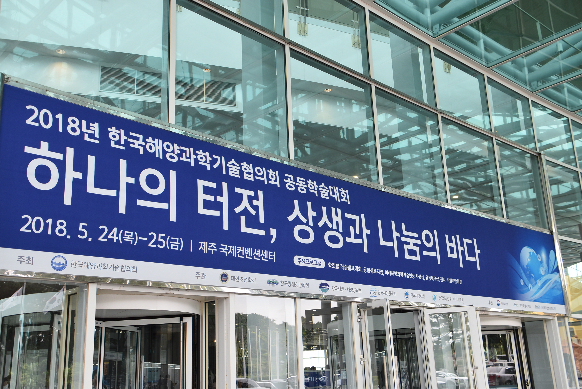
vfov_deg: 36.9
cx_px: 291
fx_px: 582
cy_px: 194
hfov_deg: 53.1
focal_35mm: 36
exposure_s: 1/160
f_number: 6.3
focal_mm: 24
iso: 400
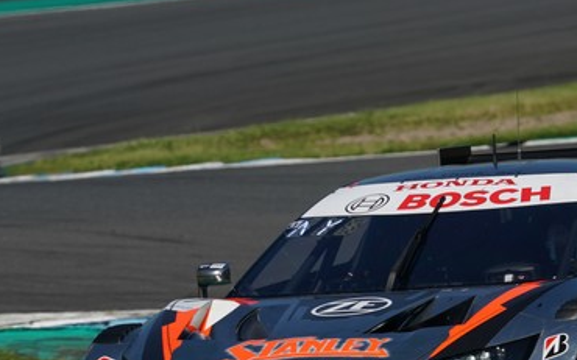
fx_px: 12466
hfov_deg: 2.7
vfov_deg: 1.7
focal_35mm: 793
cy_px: 260
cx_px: 377
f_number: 11
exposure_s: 1/640
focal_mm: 400
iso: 200
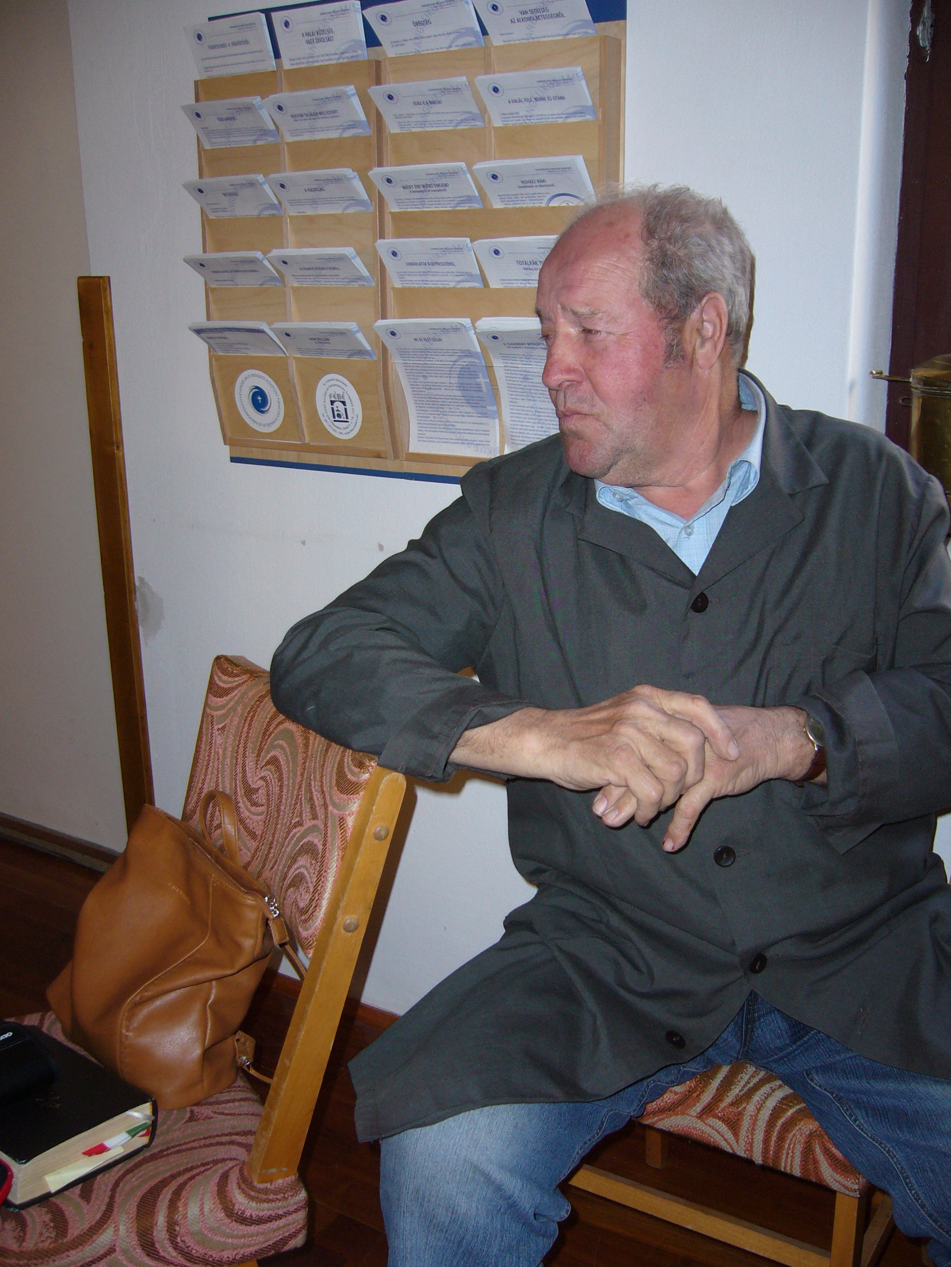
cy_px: 634
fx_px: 1282
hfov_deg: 40.7
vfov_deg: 52.6
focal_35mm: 35
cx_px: 476
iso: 100
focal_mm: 5.8
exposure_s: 1/30
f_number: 2.8
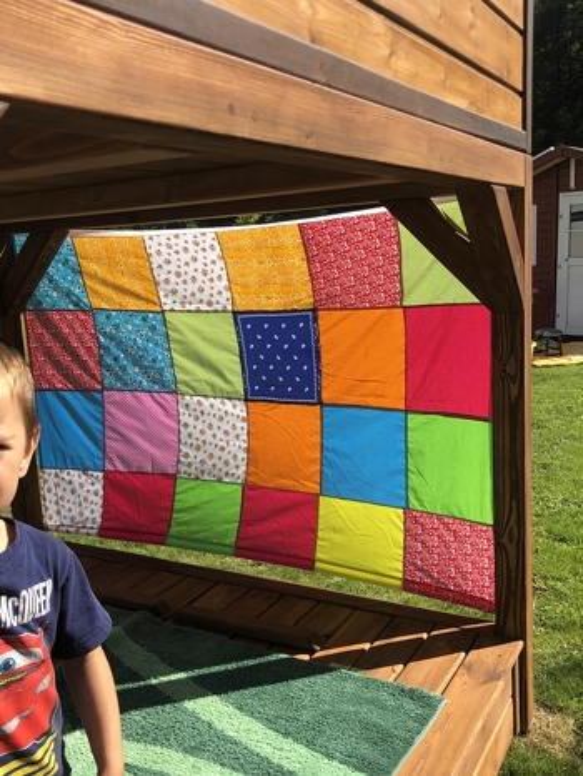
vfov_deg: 63.4
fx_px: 628
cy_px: 388
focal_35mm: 28
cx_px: 292
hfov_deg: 49.8
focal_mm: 4
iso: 20
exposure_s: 1/1333
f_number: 1.8
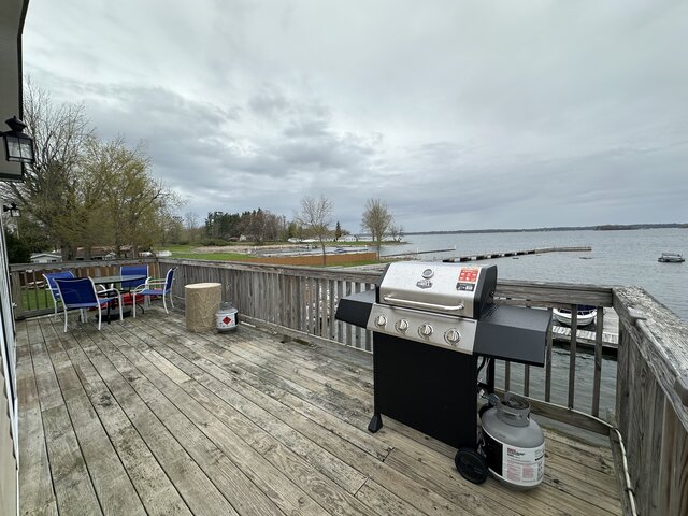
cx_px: 344
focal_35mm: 14
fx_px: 278
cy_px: 258
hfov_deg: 102.1
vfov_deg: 85.7
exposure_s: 1/2257
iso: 40
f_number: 2.2
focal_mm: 2.22
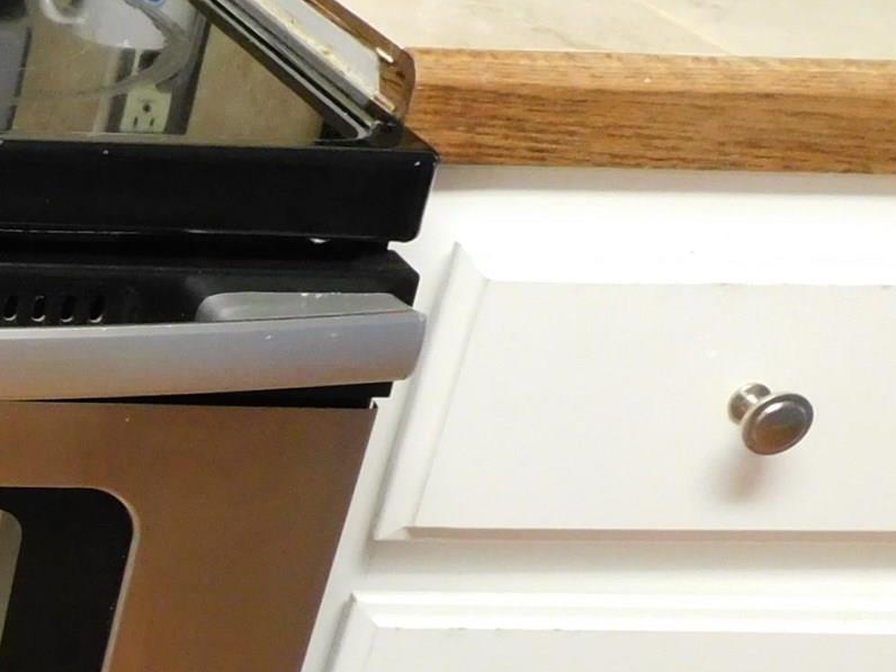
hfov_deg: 20.7
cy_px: 485
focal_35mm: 77
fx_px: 1993
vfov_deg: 19.0
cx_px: -526
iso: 400
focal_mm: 4
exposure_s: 1/10
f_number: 3
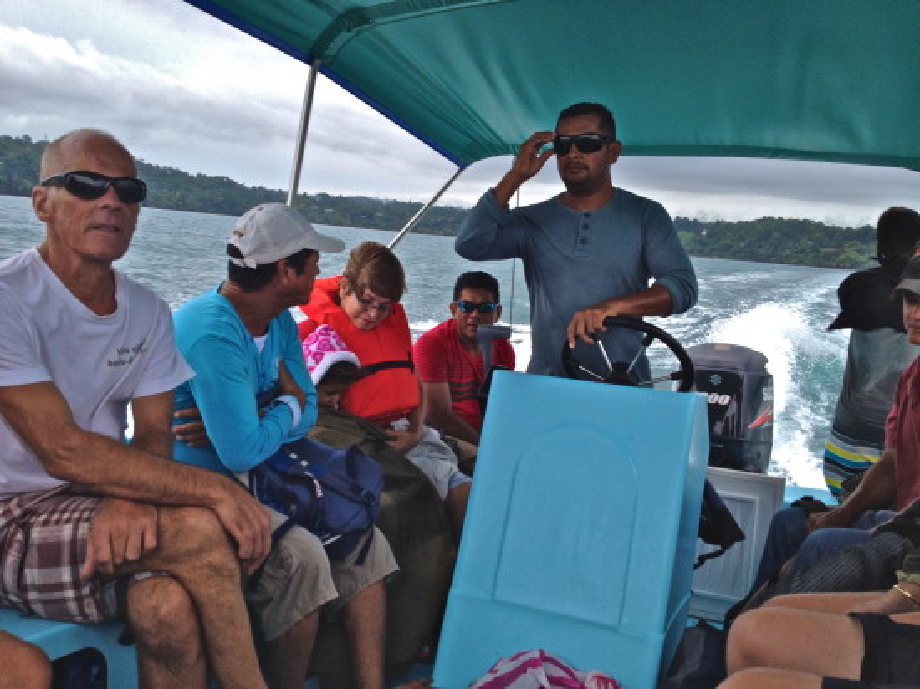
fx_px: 930
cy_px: 344
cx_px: 460
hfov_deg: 52.6
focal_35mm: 35
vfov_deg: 40.7
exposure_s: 1/217
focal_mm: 4.28
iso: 50
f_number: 2.4
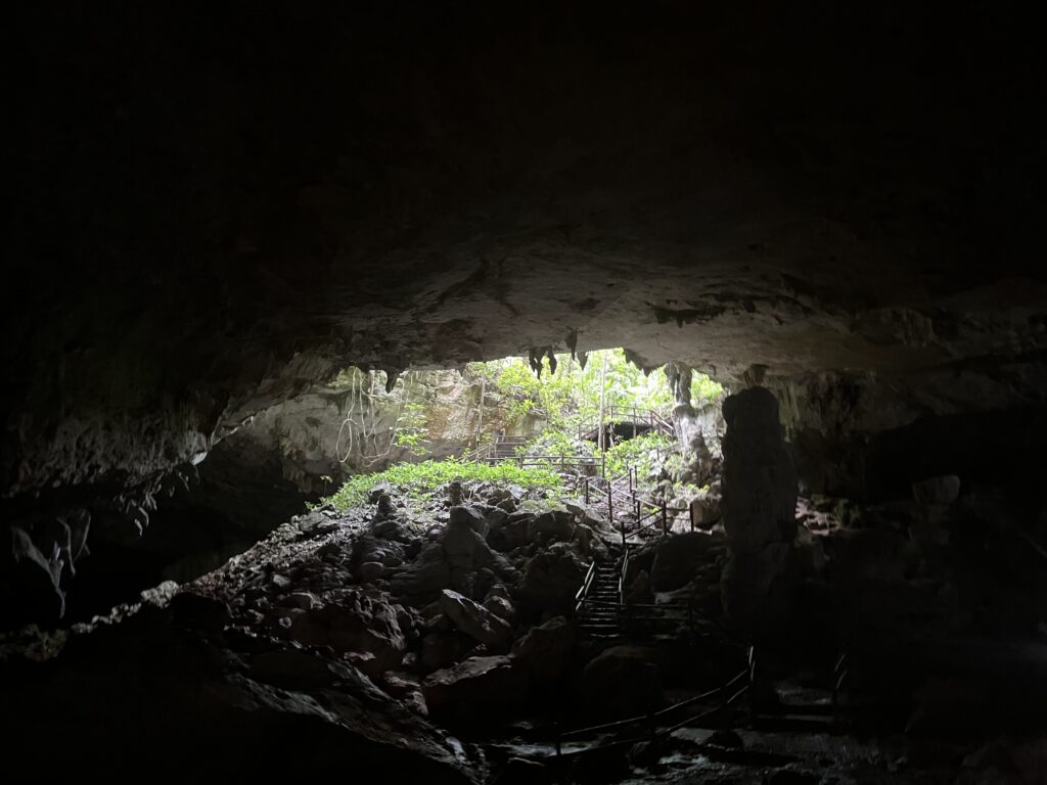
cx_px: 524
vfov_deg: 53.1
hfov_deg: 67.3
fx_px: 786
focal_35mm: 26
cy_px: 392
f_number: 1.6
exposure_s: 1/19
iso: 1000
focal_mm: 5.1
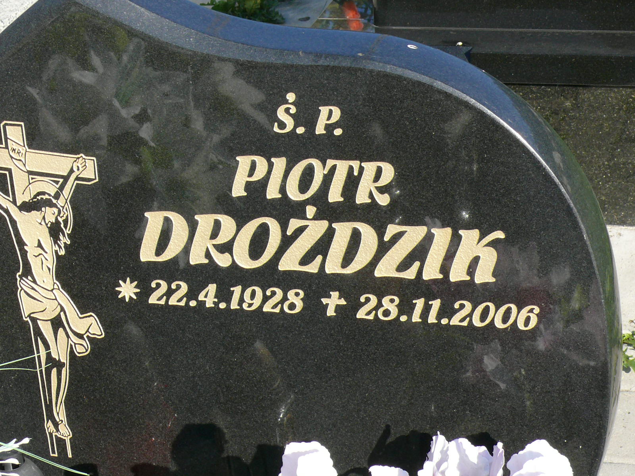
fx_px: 2018
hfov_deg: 17.9
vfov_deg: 13.5
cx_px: 318
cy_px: 238
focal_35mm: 110
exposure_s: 1/250
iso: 100
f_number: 5.6
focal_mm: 14
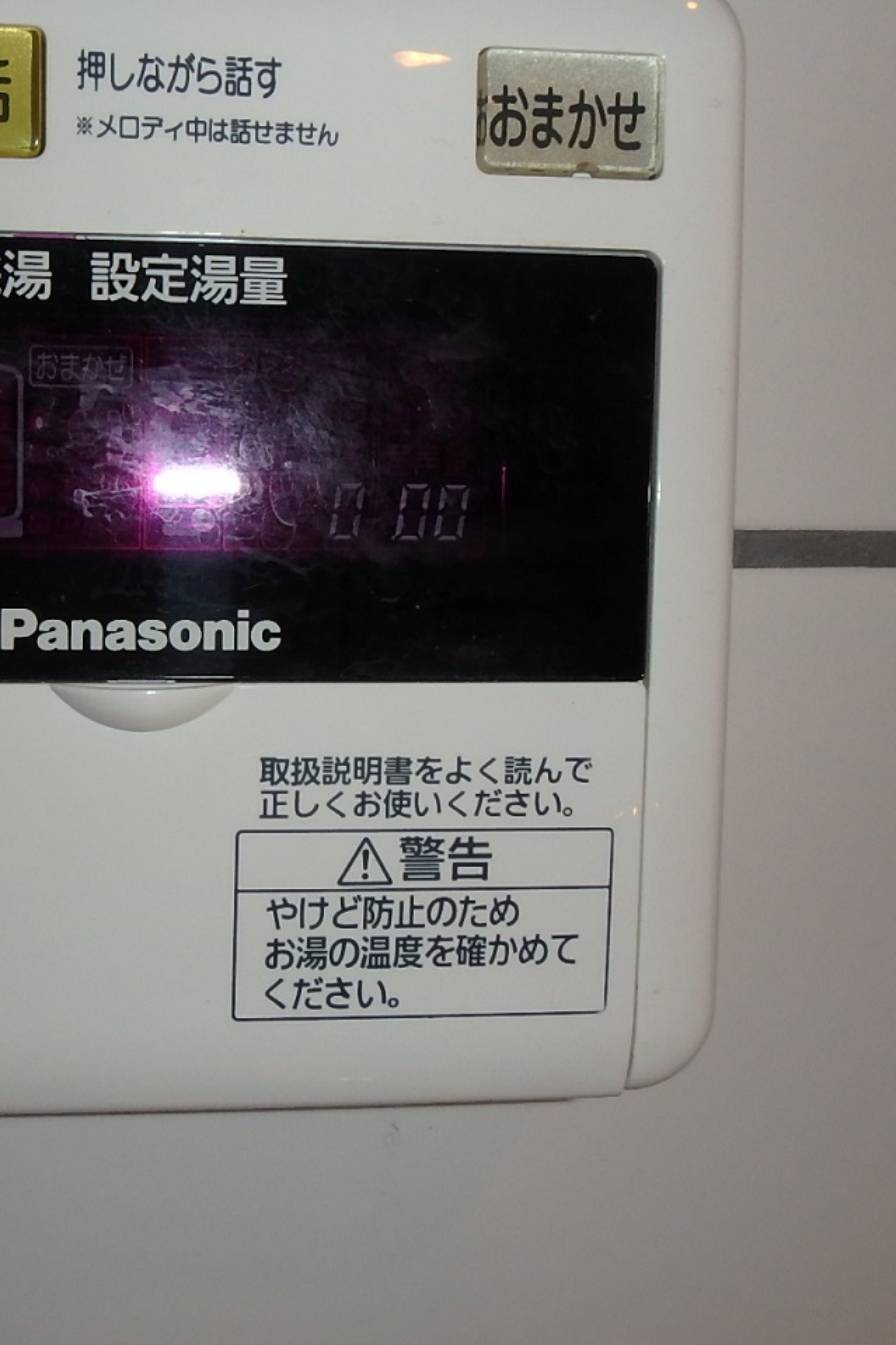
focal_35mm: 35
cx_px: 156
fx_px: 1307
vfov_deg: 54.2
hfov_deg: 36.3
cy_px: 569
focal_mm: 3.7
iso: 160
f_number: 6
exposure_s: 1/30
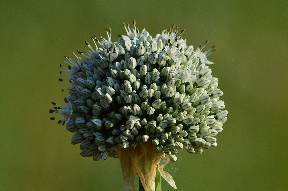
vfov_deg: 3.0
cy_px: 96
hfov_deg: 4.6
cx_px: 144
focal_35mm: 450
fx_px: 3596
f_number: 11
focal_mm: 300
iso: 320
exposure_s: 1/500
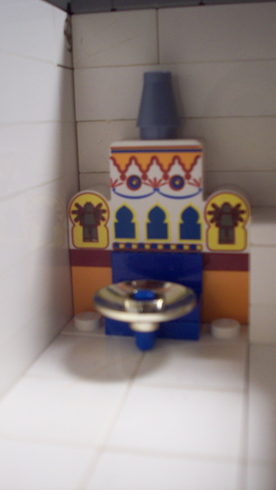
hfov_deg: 29.0
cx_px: 143
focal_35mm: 41
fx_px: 533
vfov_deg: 49.4
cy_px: 241
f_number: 2.8
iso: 97
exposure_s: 1/45
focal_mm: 6.2
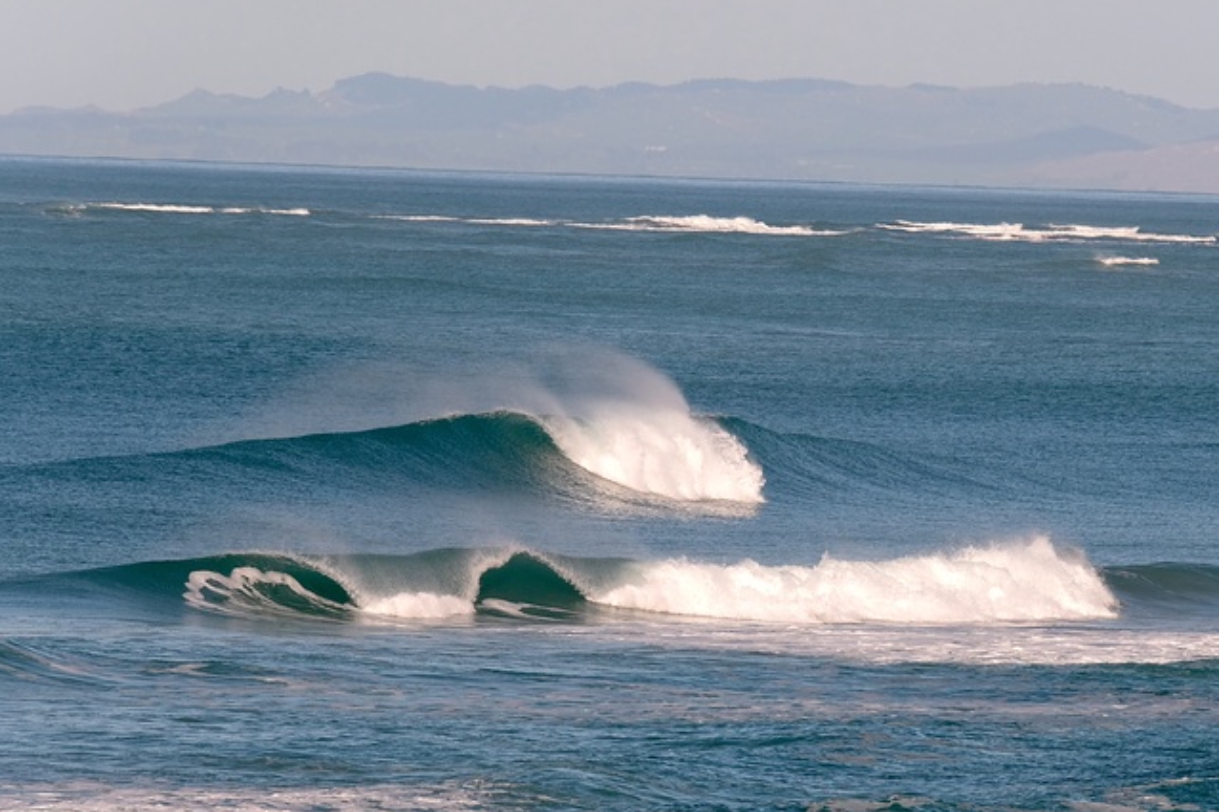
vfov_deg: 2.3
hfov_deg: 3.4
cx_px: 716
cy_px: 477
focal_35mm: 600
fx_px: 20310
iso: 400
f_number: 8
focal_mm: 325
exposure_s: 1/2000
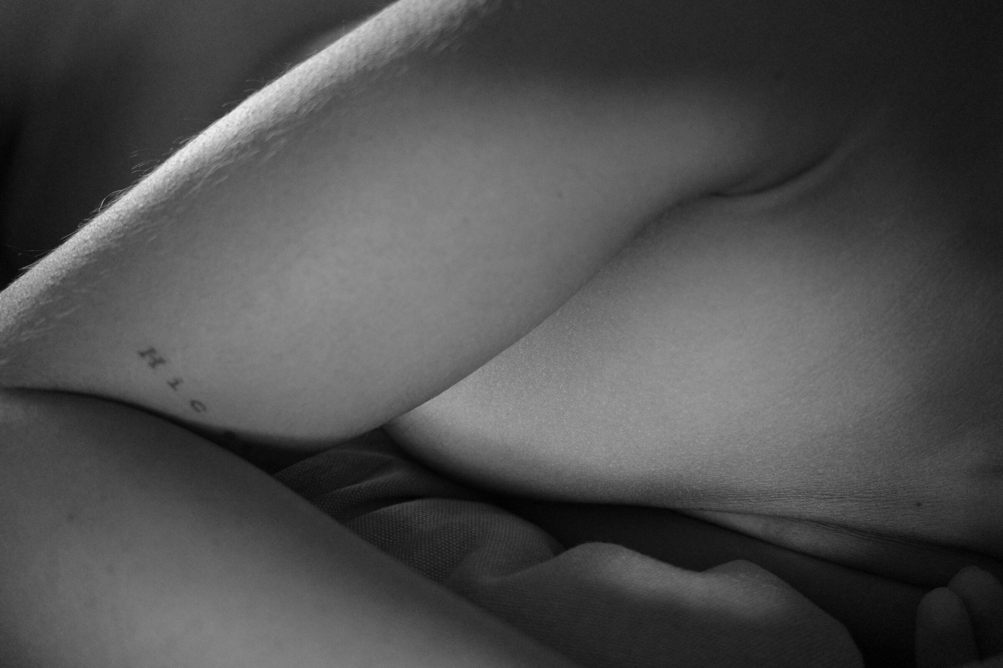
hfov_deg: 48.5
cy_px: 334
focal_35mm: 40
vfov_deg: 33.4
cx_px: 502
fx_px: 1114
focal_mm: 26
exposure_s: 1/40
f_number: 2.8
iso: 2500
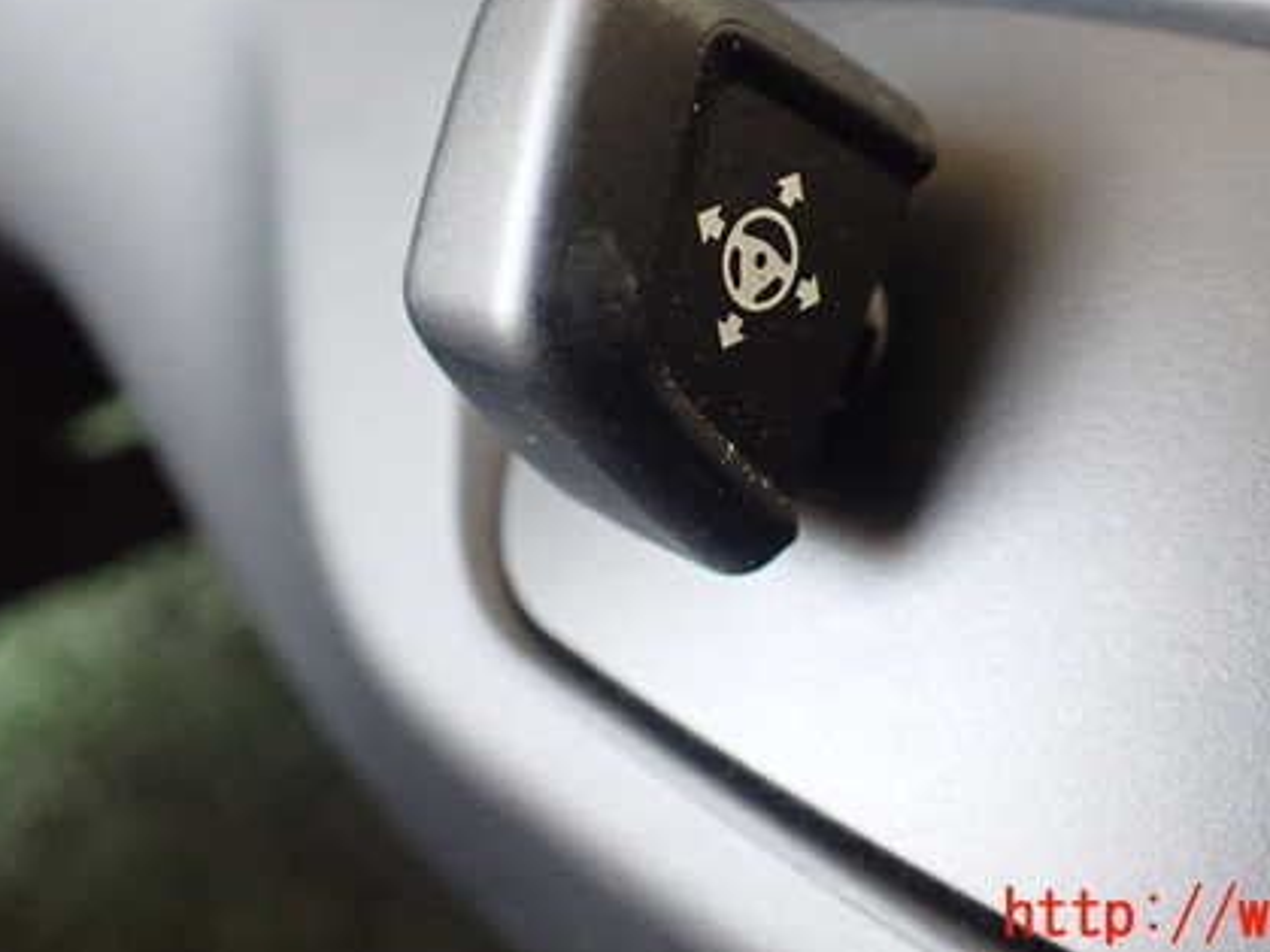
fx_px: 1577
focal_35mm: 43
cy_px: 273
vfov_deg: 33.1
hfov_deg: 43.6
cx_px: 779
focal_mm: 5.4
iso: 800
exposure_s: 1/80
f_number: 2.3
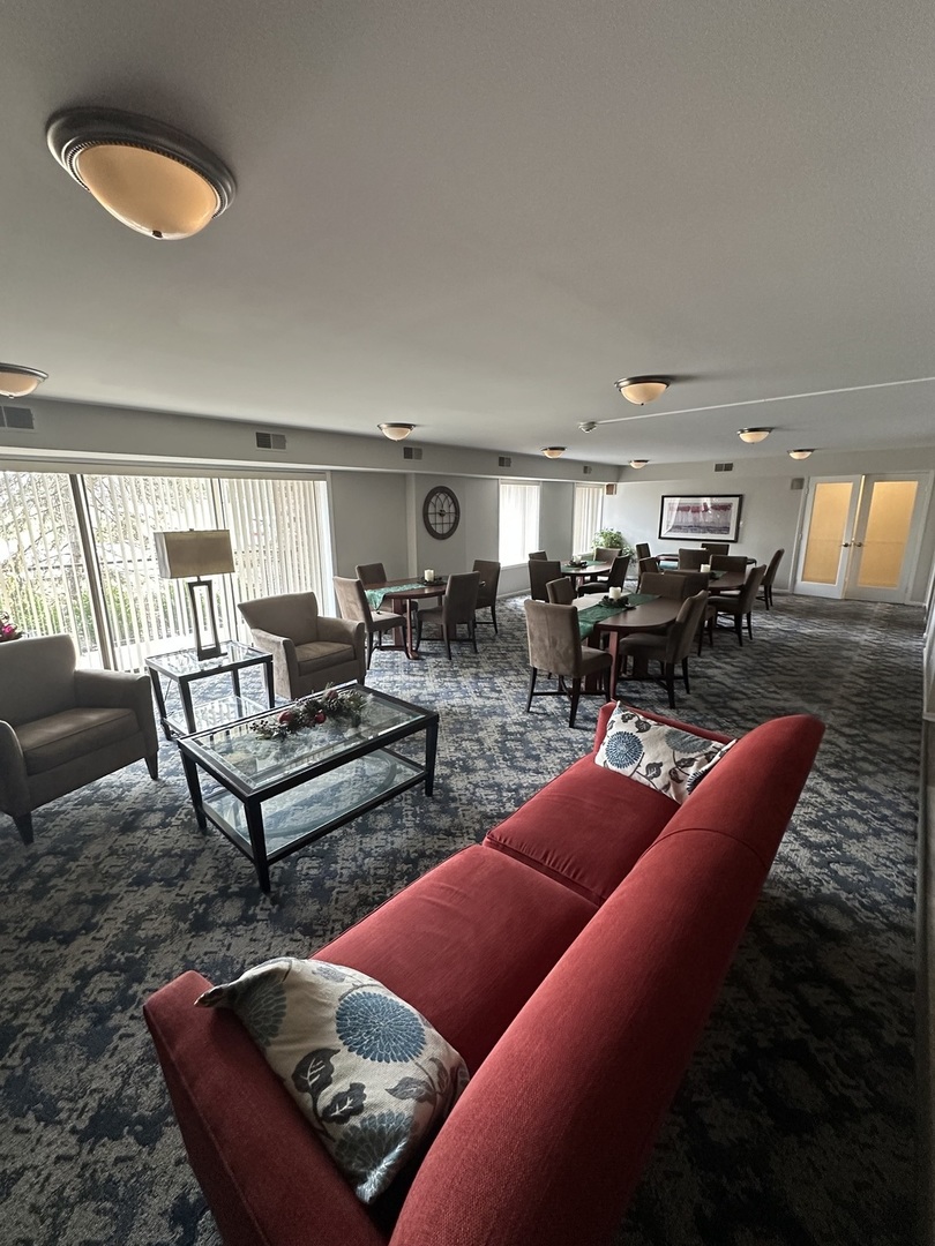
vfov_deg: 102.1
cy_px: 623
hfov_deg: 85.7
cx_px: 468
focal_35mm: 14
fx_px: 504
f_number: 2.2
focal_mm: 2.22
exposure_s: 1/60
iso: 500
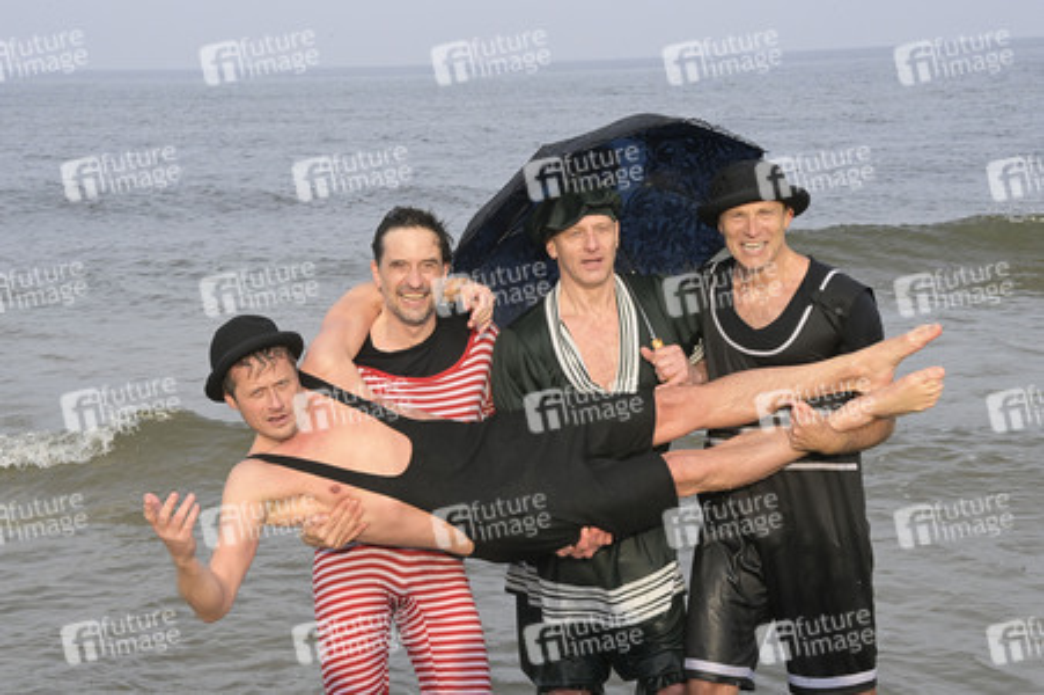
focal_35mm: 78
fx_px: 2260
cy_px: 348
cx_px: 522
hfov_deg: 26.0
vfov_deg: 17.5
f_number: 18
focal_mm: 78
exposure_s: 1/1000
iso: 4000
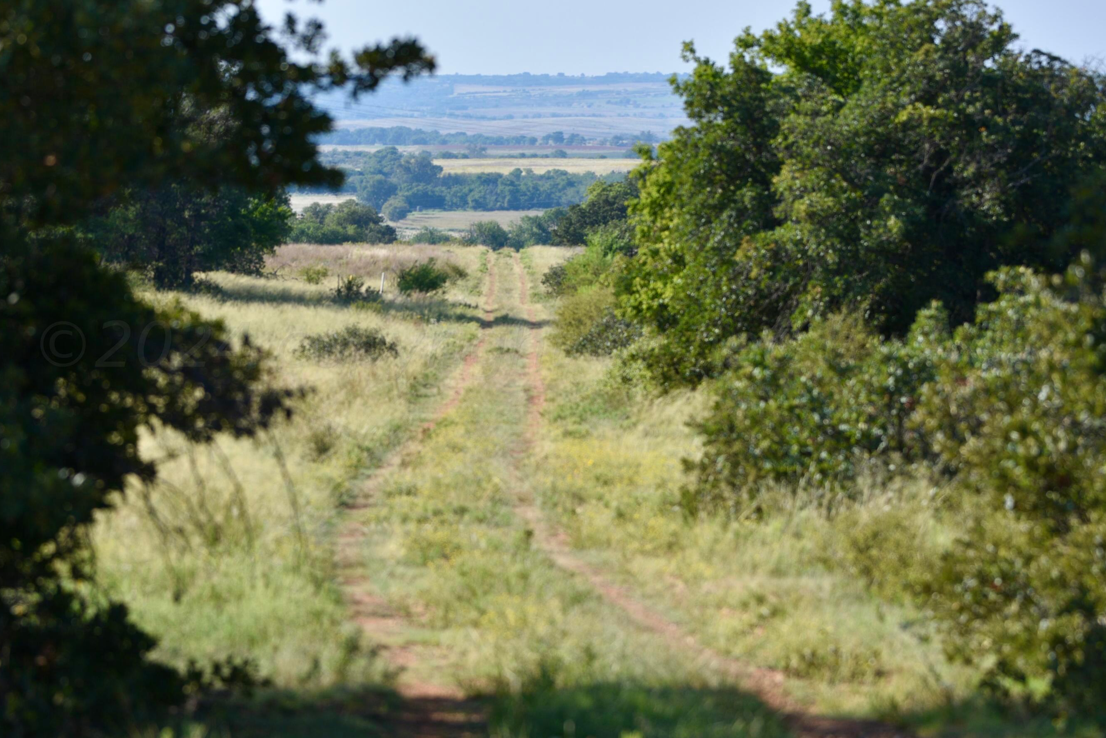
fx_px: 6945
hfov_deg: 9.1
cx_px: 541
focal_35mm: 226
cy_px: 349
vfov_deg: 6.1
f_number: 5.6
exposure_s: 1/1600
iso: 400
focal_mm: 200
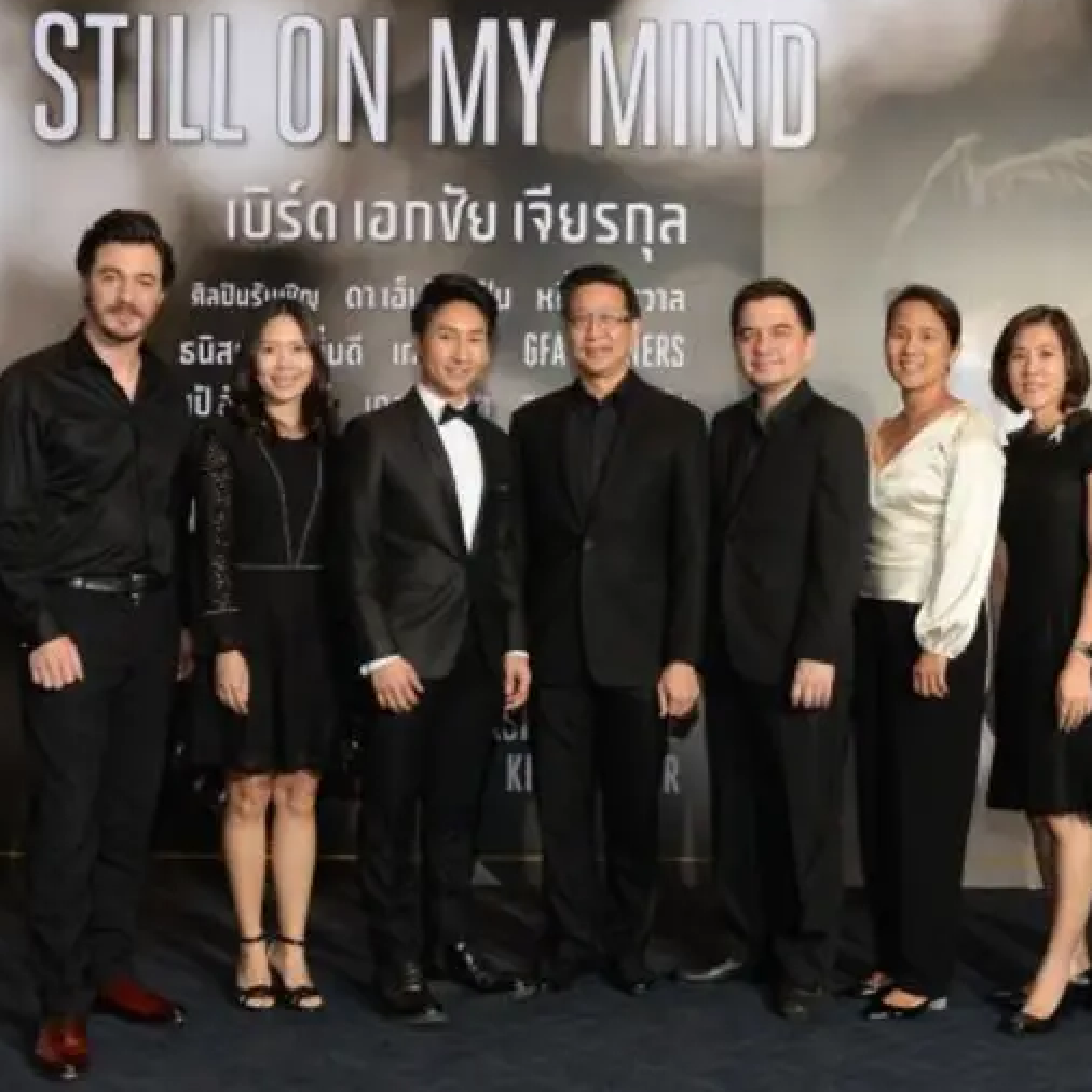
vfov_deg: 31.1
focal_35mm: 55
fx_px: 1963
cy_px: 545
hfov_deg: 31.0
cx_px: 669
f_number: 4.5
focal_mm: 42
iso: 2500
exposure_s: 1/125
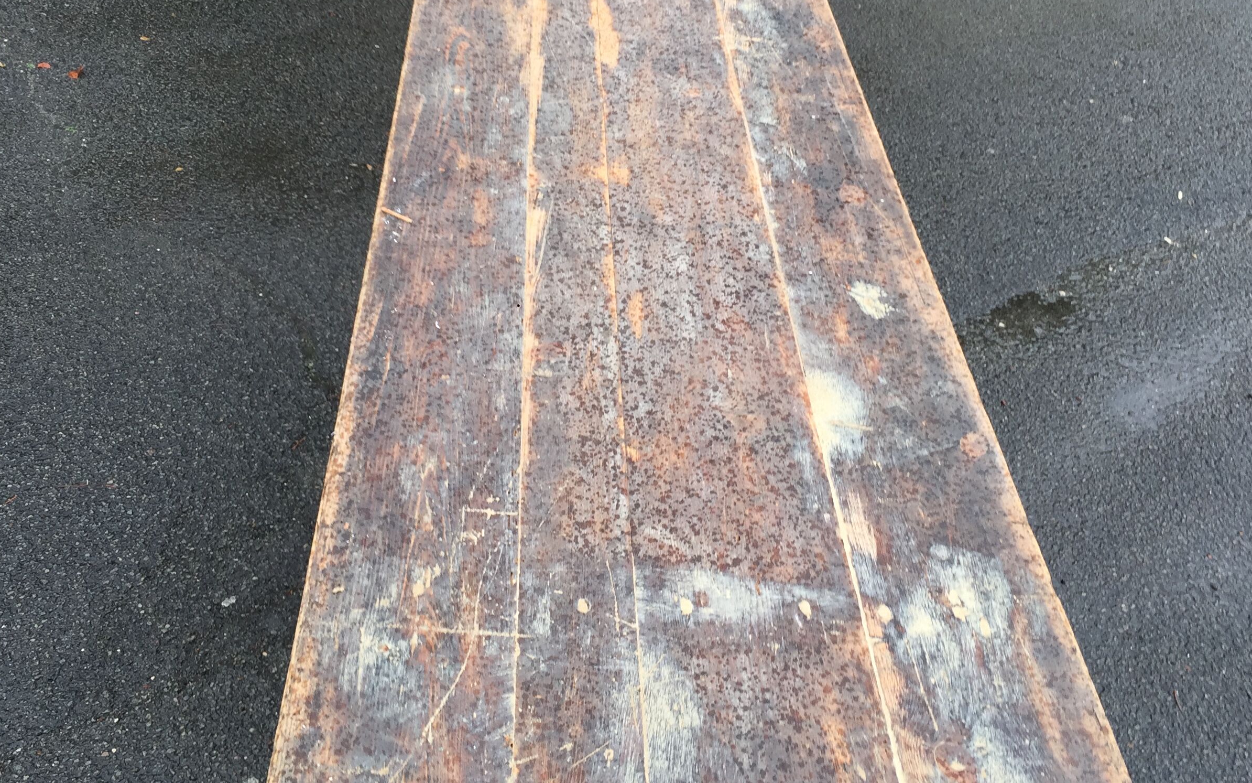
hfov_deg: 47.2
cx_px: 621
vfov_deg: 30.5
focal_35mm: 42
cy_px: 313
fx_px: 1433
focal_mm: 4.15
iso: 32
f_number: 2.2
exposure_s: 1/110
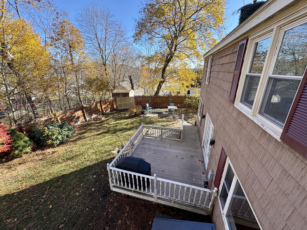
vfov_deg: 85.7
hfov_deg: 102.1
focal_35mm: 14
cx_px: 154
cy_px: 115
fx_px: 124
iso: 50
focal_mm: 2.22
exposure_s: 1/352
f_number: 2.2
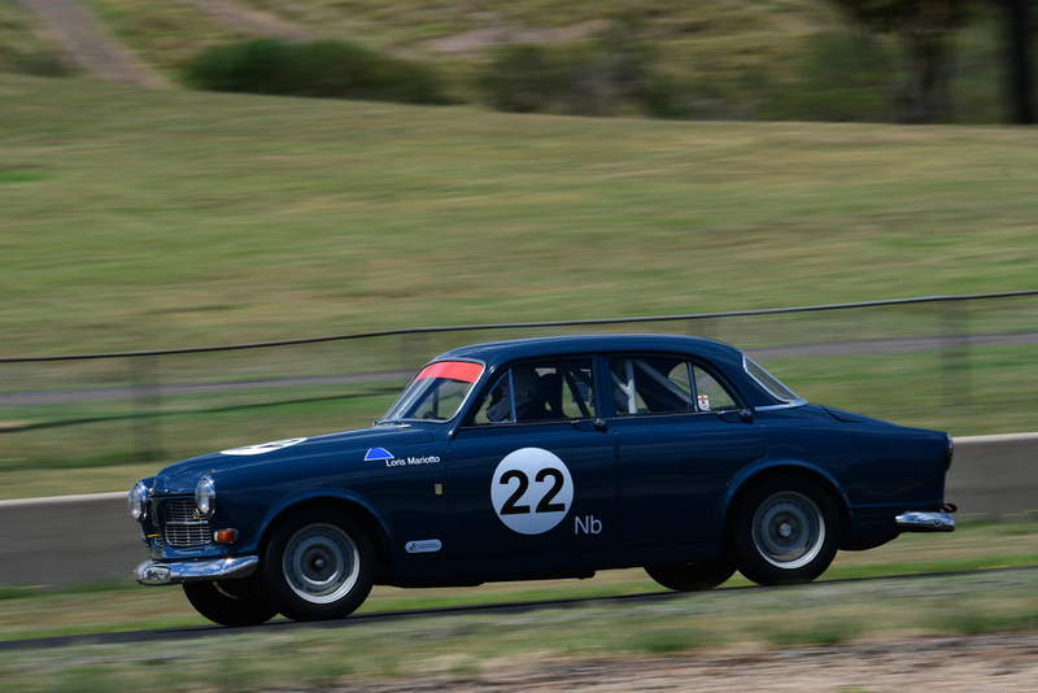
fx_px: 6489
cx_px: 519
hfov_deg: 9.1
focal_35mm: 225
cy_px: 346
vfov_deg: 6.1
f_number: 14
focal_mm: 150
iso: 160
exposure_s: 1/200
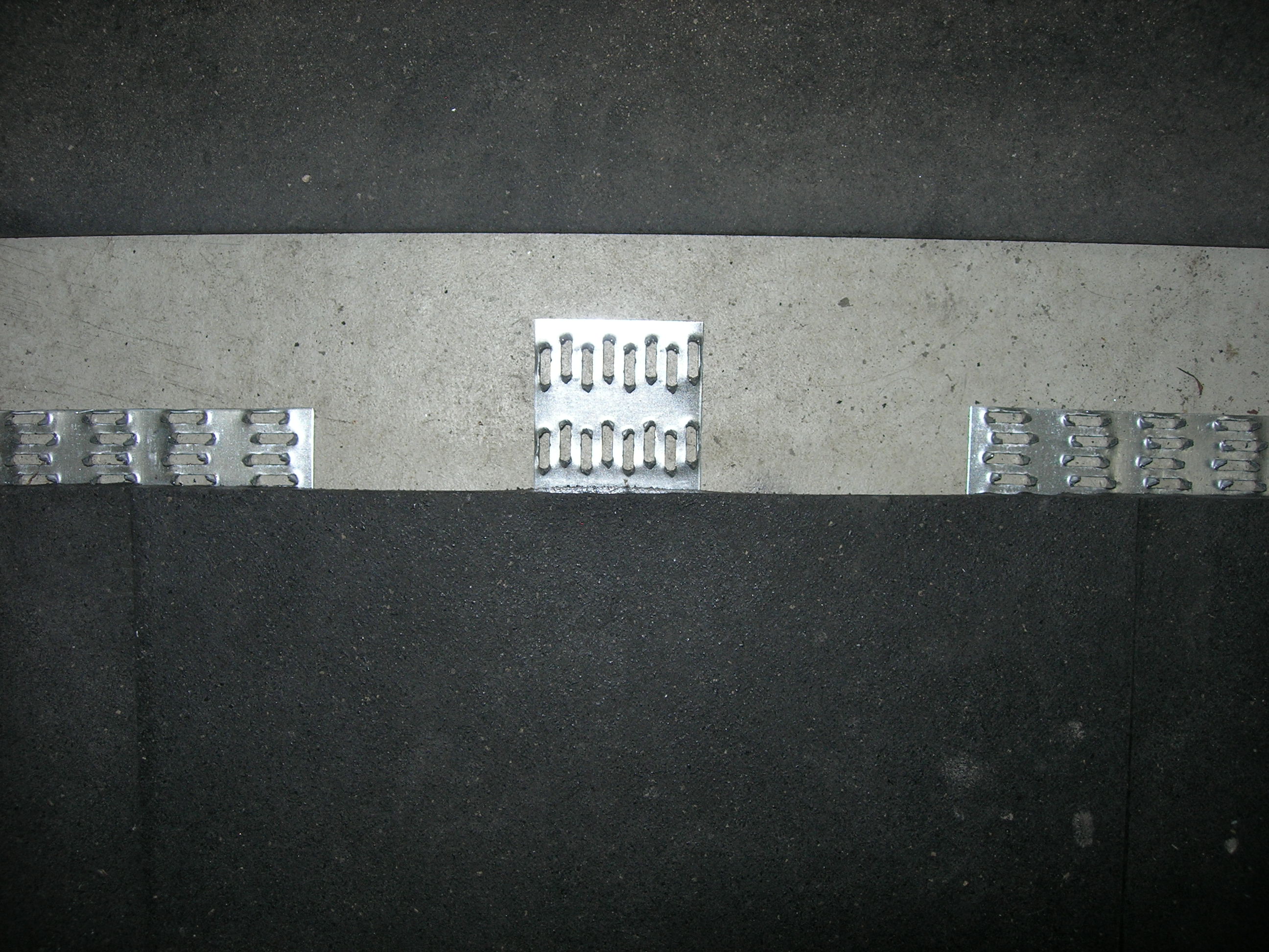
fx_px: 1393
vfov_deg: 37.7
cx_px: 634
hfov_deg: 49.0
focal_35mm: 38
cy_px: 476
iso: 64
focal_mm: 7.8
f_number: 2.8
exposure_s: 1/60.1
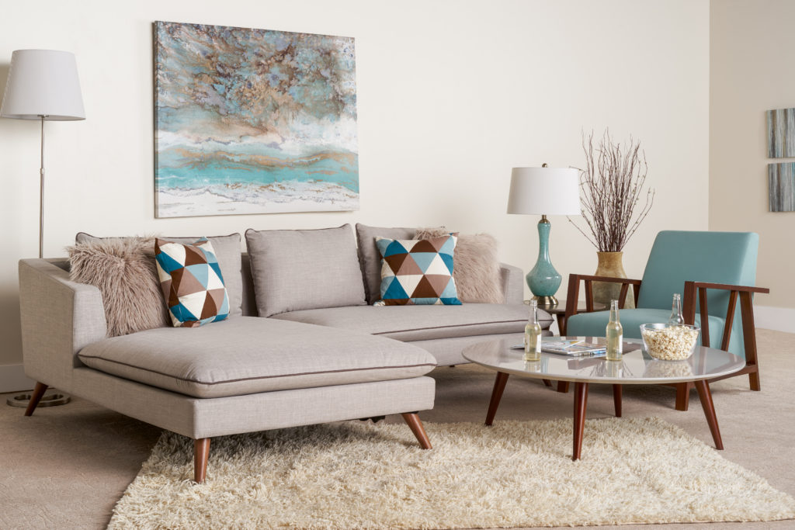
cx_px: 398
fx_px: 1016
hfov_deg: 42.7
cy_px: 265
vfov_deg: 29.3
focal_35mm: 46
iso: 125
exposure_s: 1/100
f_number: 14
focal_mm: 46
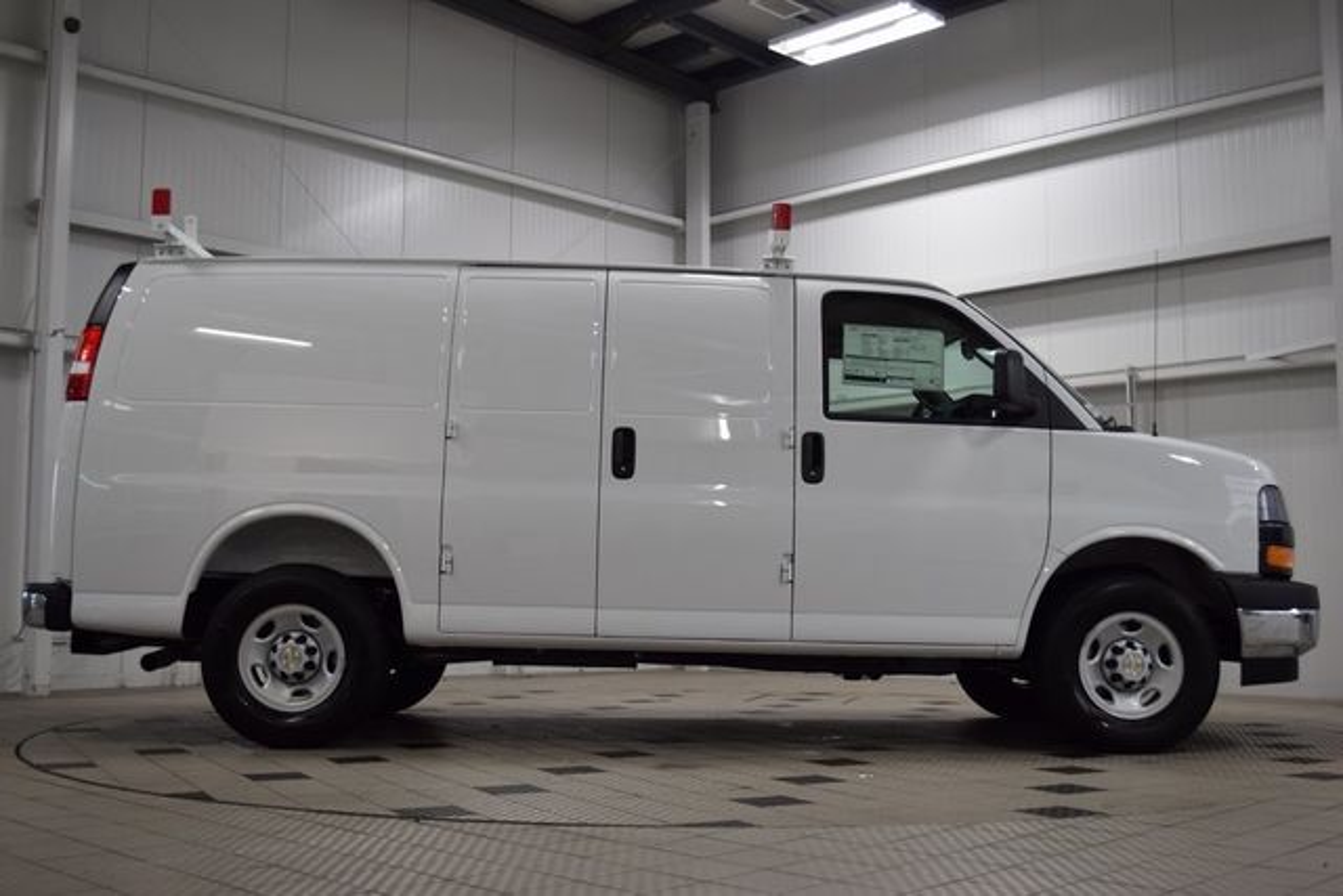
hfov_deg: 49.5
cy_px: 448
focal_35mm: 39
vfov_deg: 34.2
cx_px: 672
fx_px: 1455
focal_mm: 26
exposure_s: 1/80
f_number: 4.2
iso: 400
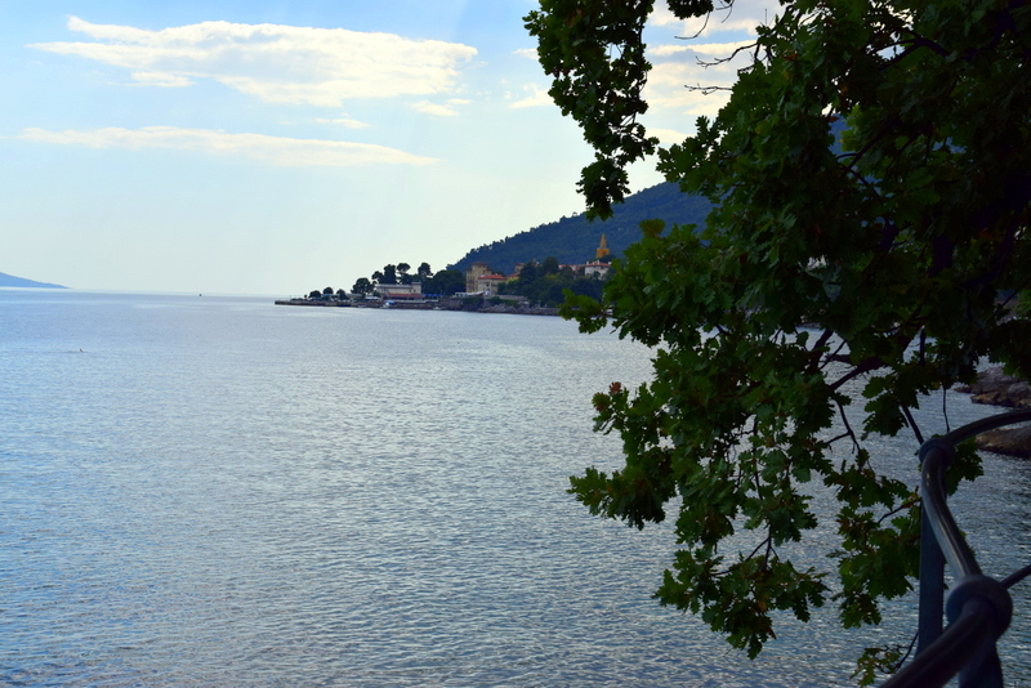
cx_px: 516
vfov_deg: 23.8
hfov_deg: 35.0
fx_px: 1633
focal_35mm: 57
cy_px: 344
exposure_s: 1/500
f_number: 11
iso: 280
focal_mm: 38
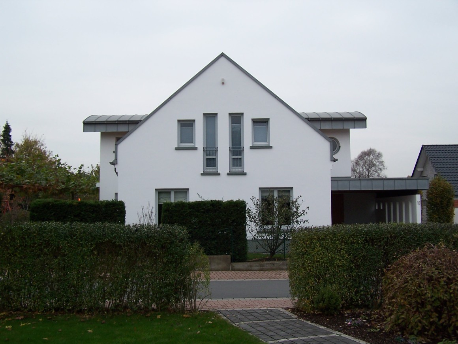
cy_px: 172
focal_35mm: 38
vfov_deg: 37.7
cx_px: 229
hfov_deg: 49.0
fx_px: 503
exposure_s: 1/180
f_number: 2.8
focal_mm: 6.3
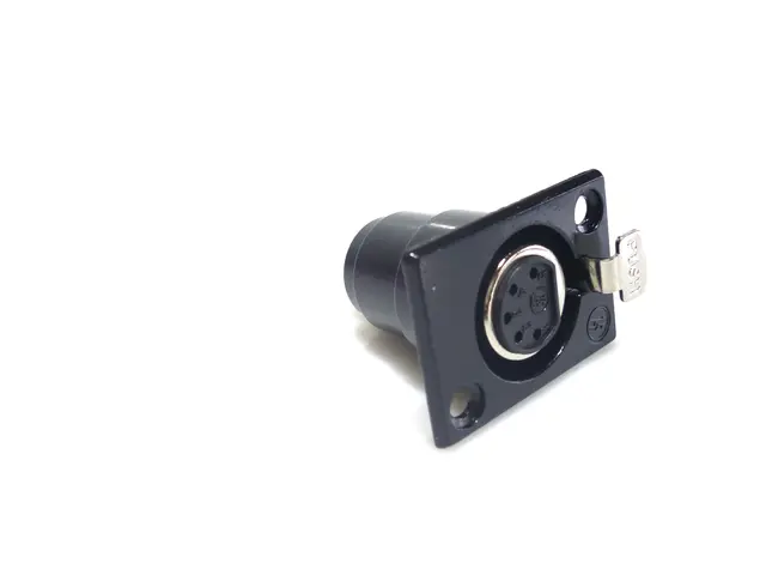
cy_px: 288
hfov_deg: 55.4
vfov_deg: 42.9
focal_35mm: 33
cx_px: 383
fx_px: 730
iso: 80
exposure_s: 1/100
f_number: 2.8
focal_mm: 5.5
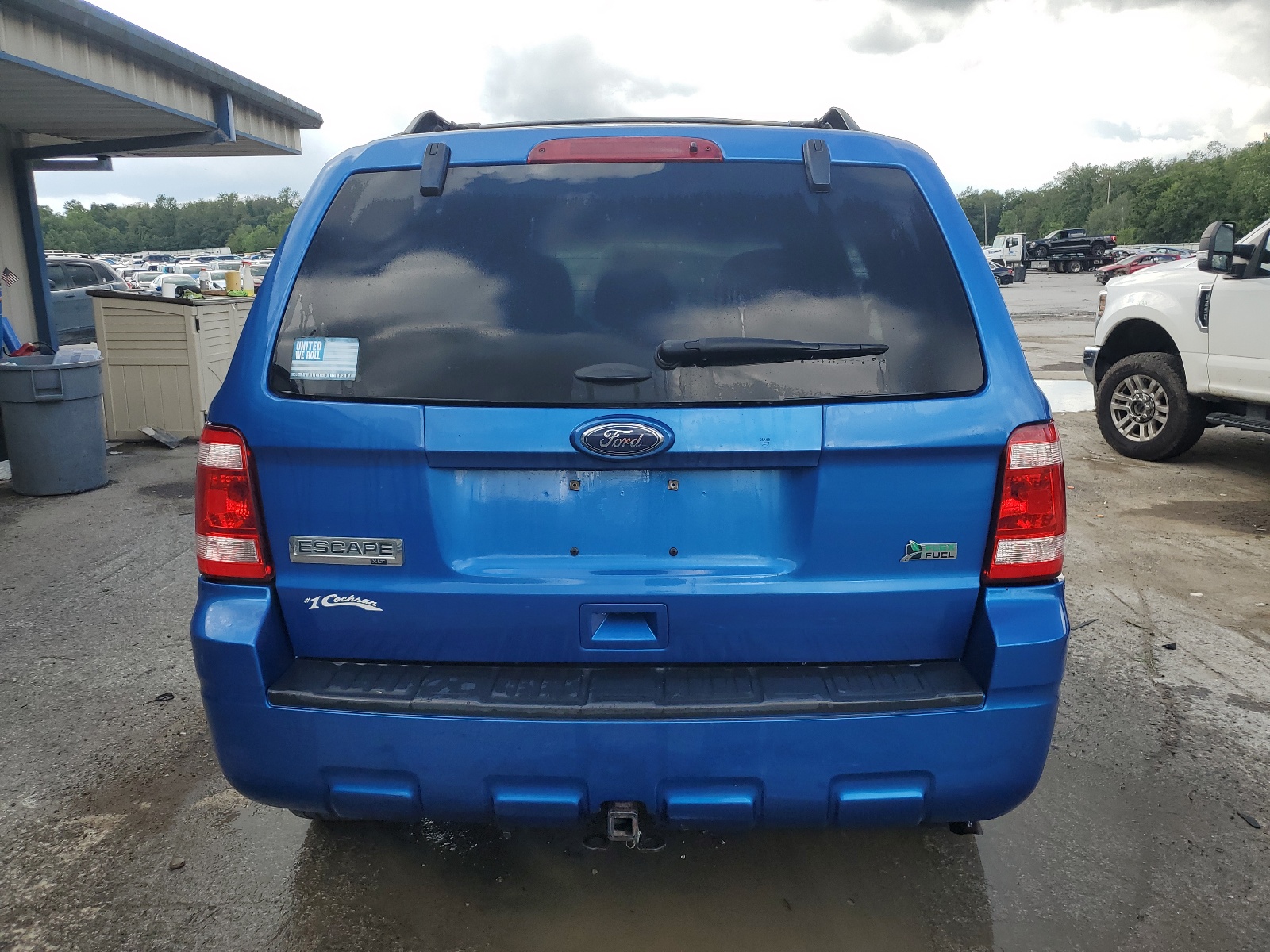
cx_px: 635
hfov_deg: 67.3
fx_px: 954
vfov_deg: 53.1
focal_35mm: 26
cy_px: 476
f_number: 1.5
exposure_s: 1/1000
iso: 50
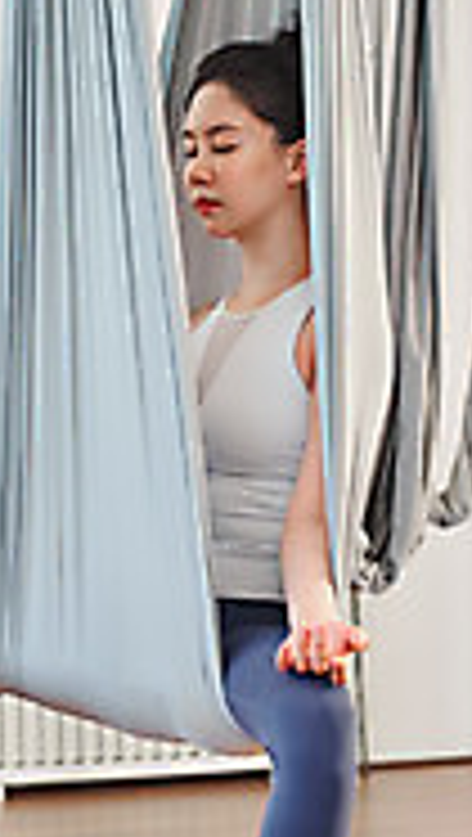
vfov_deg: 17.3
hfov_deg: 9.8
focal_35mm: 124
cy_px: 441
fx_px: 2752
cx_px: 160
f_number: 2.8
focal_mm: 55
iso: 800
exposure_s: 1/125
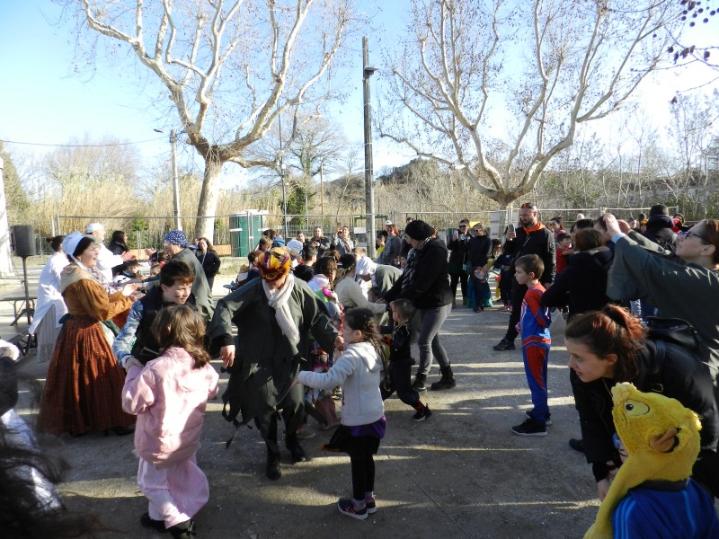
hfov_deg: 73.9
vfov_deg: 58.9
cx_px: 360
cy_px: 270
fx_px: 478
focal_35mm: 23
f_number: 3.4
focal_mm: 4
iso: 160
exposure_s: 1/500
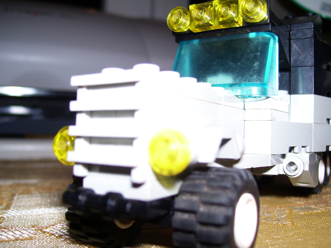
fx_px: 354
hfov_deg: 50.1
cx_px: 166
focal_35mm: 37
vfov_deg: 38.7
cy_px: 124
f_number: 2.7
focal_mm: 6
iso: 80
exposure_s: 1/60
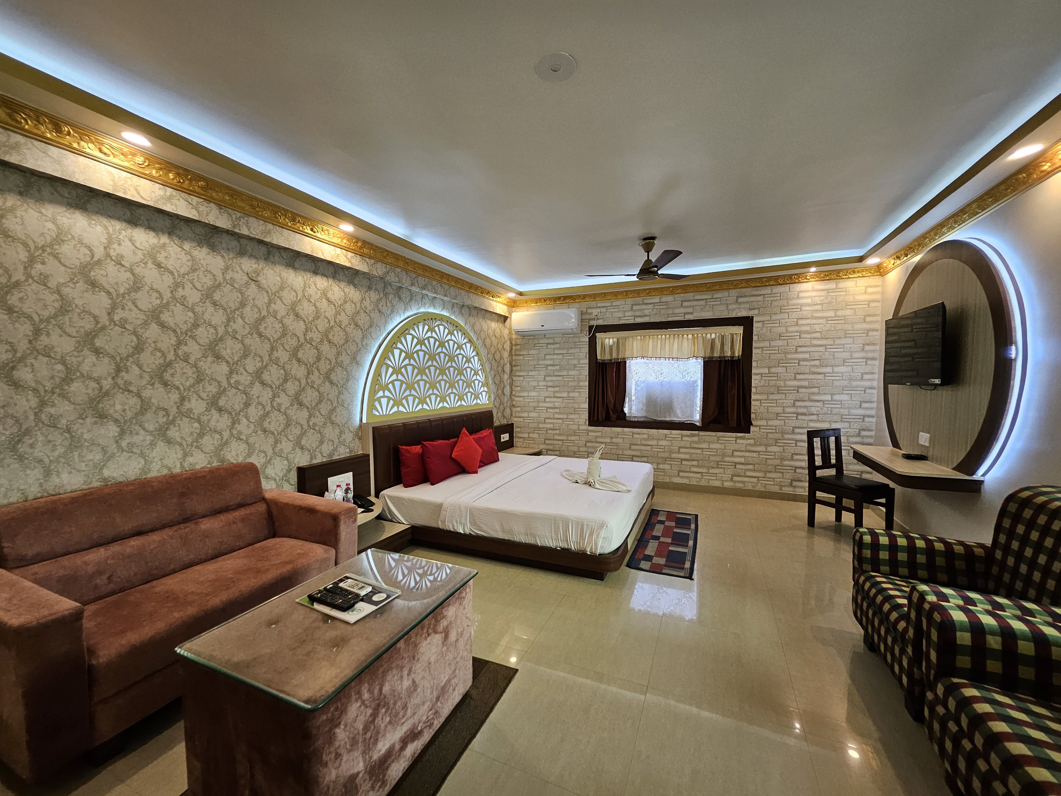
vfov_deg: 89.9
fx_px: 398
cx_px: 530
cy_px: 398
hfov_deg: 106.2
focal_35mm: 13
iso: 160
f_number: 2.2
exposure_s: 1/50
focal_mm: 1.74
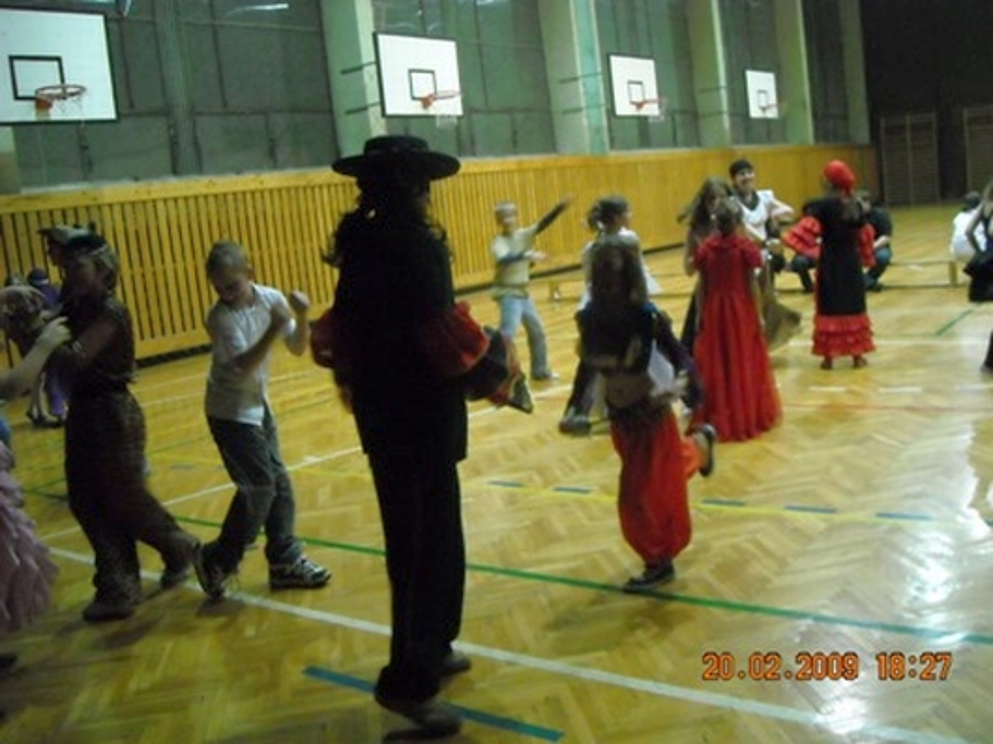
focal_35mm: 35
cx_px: 496
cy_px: 372
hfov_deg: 52.6
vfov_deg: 40.7
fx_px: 1004
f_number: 2.8
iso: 800
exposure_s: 1/44
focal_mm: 5.7
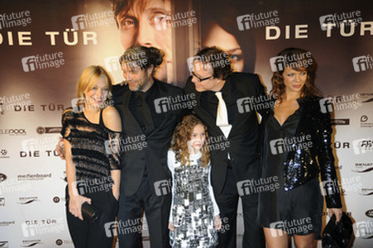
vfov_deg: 27.0
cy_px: 124
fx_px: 518
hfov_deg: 39.6
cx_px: 186
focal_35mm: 50
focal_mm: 50
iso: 500
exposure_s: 1/125
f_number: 5
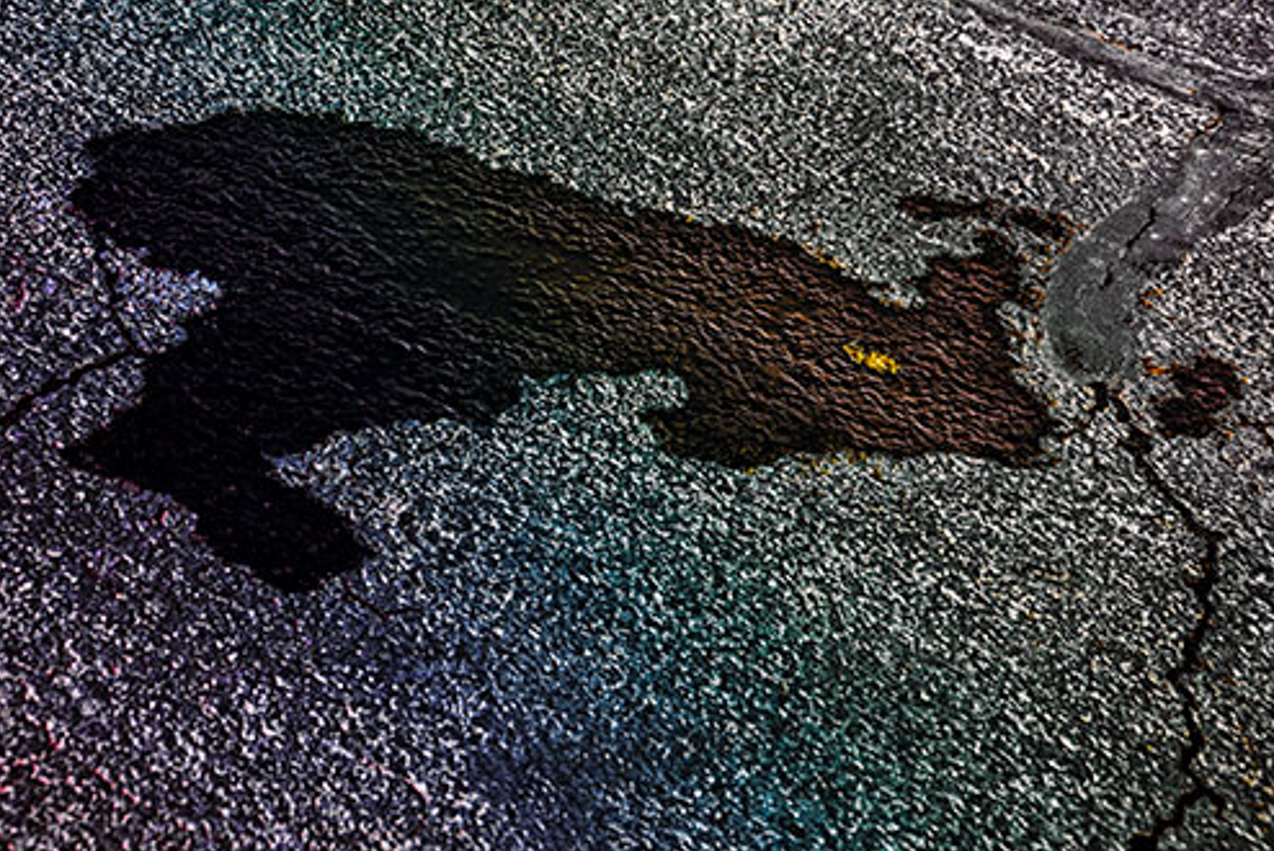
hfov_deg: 22.4
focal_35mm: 91
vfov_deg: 15.0
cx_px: 634
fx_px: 3222
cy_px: 424
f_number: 6.3
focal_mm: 60
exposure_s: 1/160
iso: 64
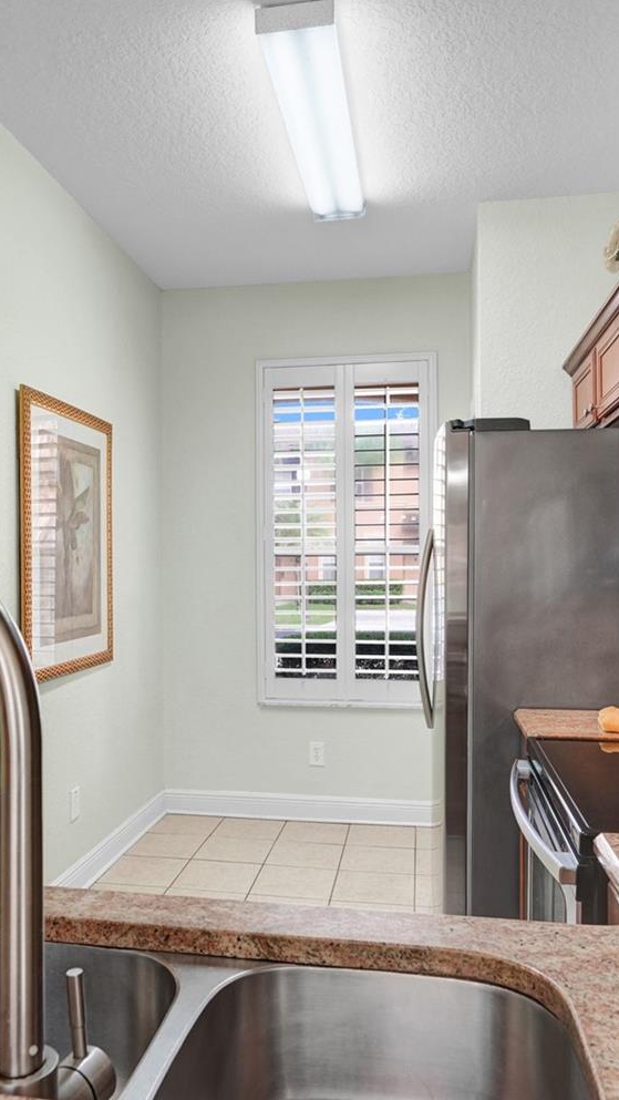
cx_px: 279
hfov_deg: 41.7
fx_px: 812
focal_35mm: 28
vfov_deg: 68.2
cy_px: 574
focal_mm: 16.5
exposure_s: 1/10
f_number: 9
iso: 250
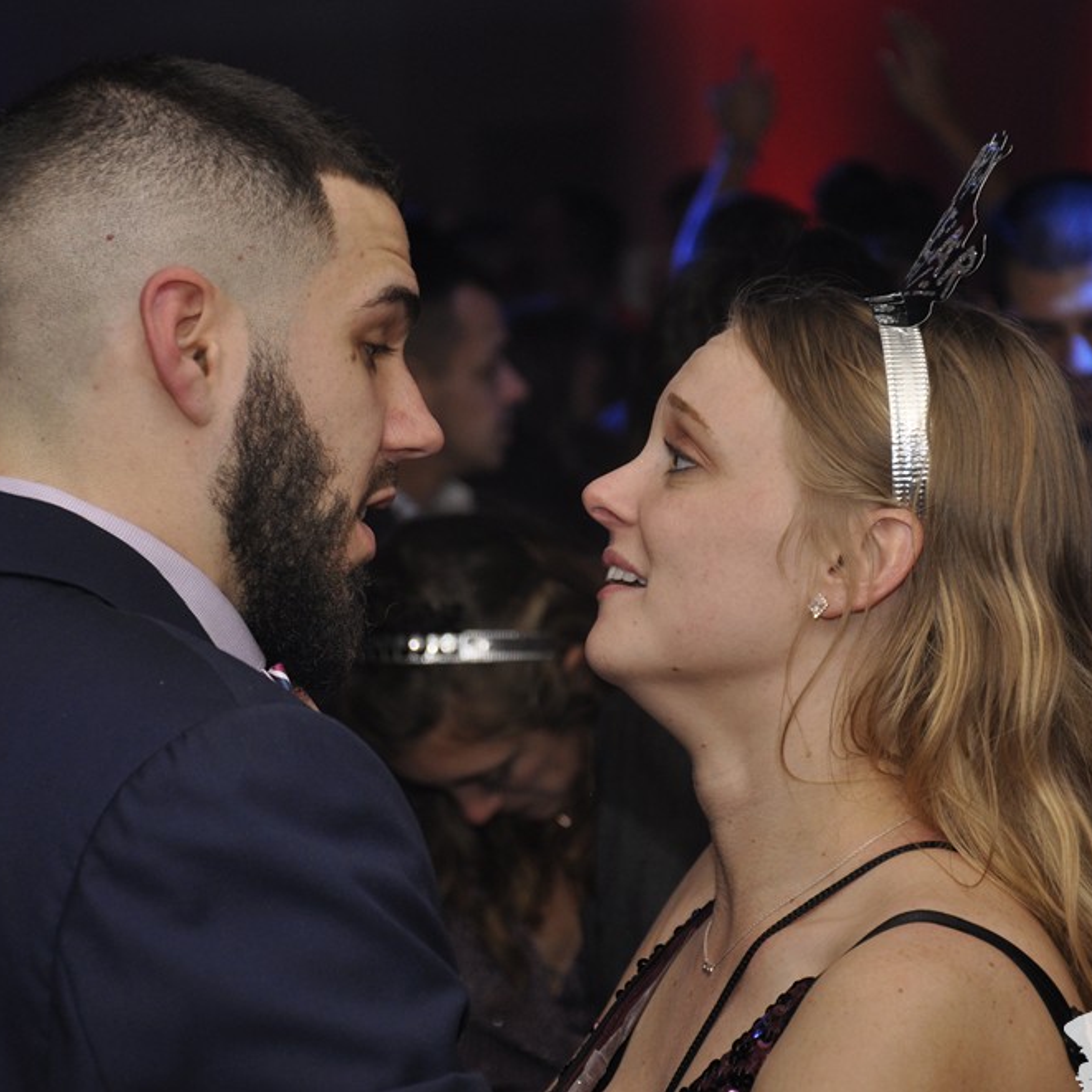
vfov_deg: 10.7
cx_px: 517
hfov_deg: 10.7
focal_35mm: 164
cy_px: 545
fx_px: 5840
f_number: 5.6
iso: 400
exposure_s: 1/60
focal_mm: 85
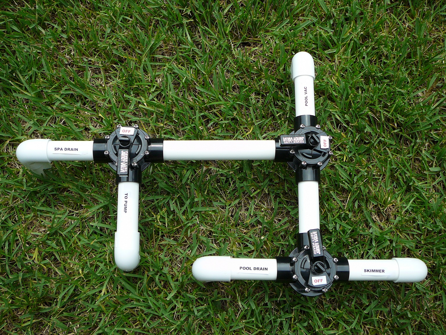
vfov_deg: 40.7
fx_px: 451
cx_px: 223
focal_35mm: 35
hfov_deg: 52.6
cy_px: 168
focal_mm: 5.2
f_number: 2.8
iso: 80
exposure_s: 1/500
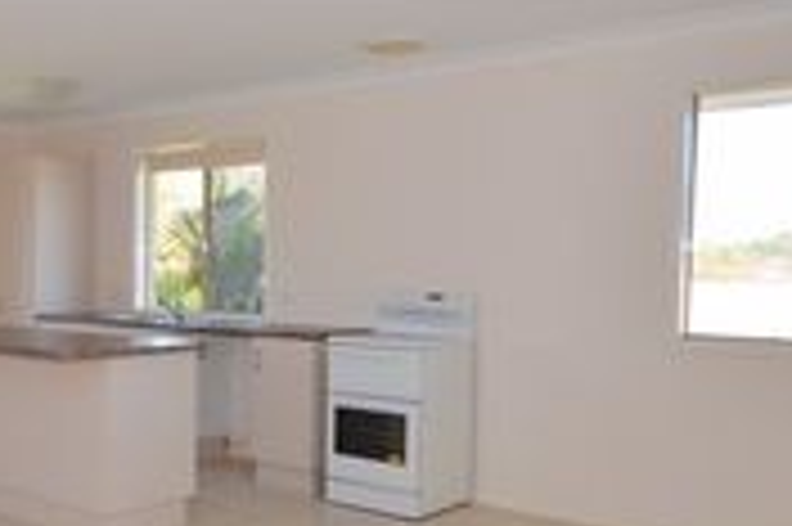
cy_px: 312
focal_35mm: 40
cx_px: 94
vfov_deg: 33.2
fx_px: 879
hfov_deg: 44.6
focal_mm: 10
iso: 400
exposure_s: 1/160
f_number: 6.3
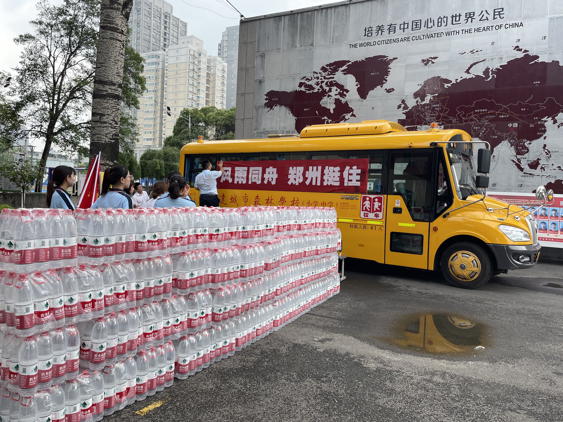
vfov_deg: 51.4
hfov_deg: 65.3
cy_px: 208
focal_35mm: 27
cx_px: 281
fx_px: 439
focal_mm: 5.1
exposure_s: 1/621
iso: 32
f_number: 1.6
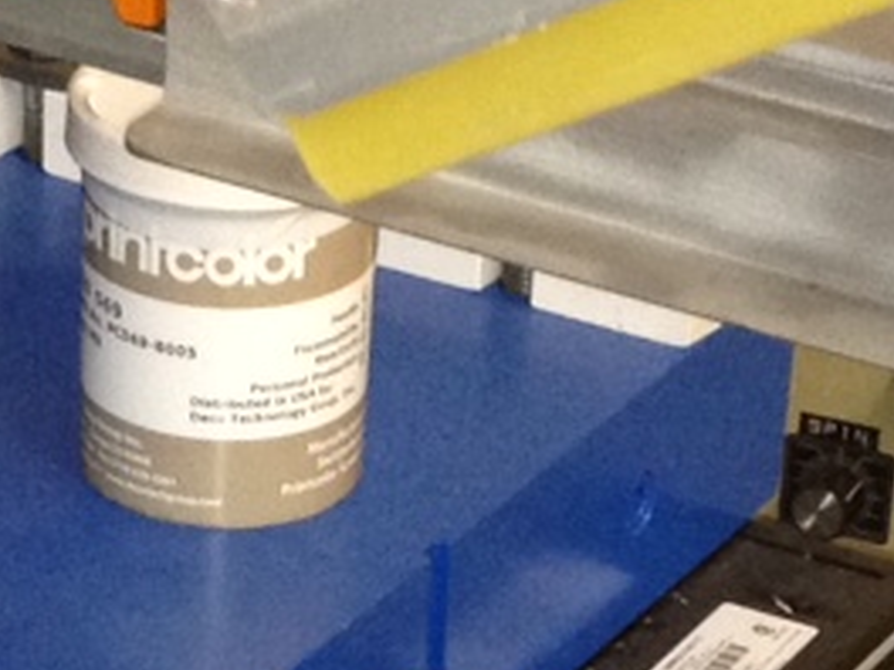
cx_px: 247
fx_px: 5578
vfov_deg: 6.8
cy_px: 1052
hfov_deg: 9.2
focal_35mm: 216
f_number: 2.4
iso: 200
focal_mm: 4.28
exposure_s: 1/17
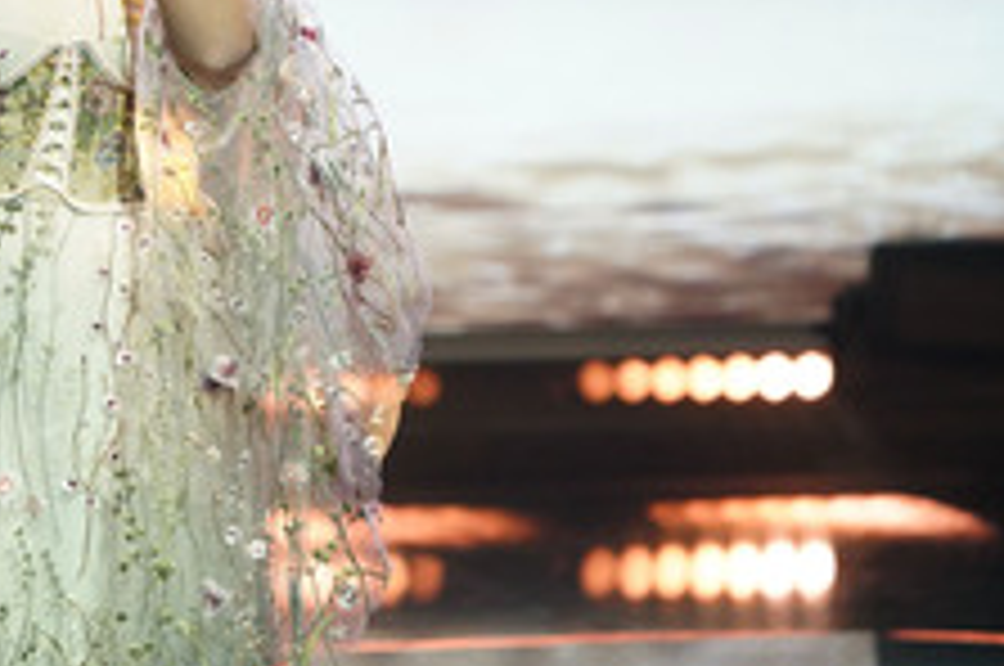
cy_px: 40
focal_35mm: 938
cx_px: 115
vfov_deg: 1.5
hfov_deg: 2.2
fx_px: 26122
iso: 6400
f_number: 6.3
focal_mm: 463
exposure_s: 1/160
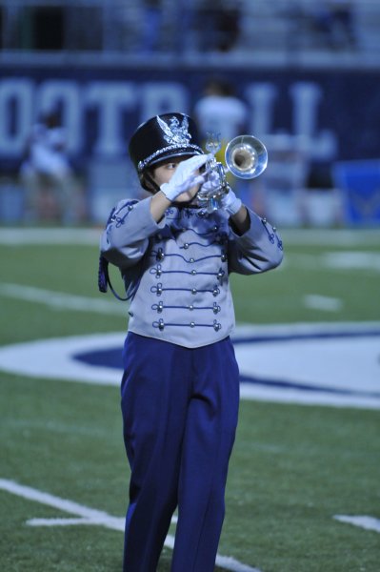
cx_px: 190
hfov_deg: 4.6
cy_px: 286
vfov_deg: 6.9
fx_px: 4758
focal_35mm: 300
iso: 1600
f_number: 2.8
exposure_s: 1/200
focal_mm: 200
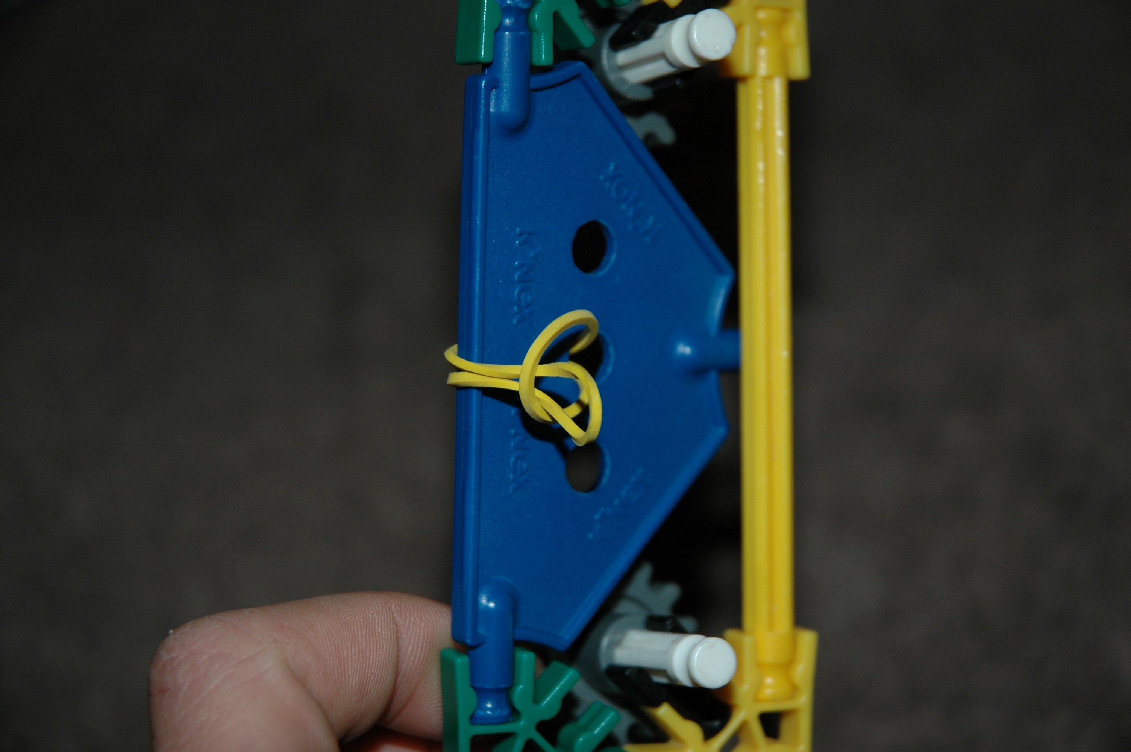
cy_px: 376
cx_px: 566
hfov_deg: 19.5
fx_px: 3296
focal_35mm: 105
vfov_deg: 13.0
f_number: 4.5
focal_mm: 70
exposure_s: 1/60
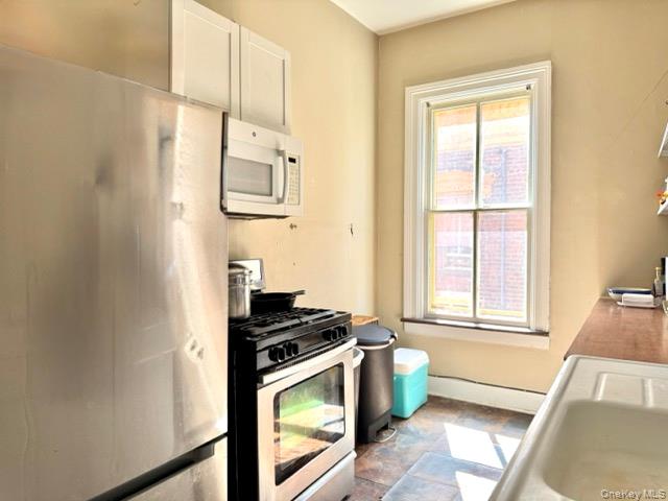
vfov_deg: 56.8
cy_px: 250
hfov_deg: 71.6
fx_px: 463
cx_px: 334
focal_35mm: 24
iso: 160
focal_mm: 6.76
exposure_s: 1/121
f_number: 1.78
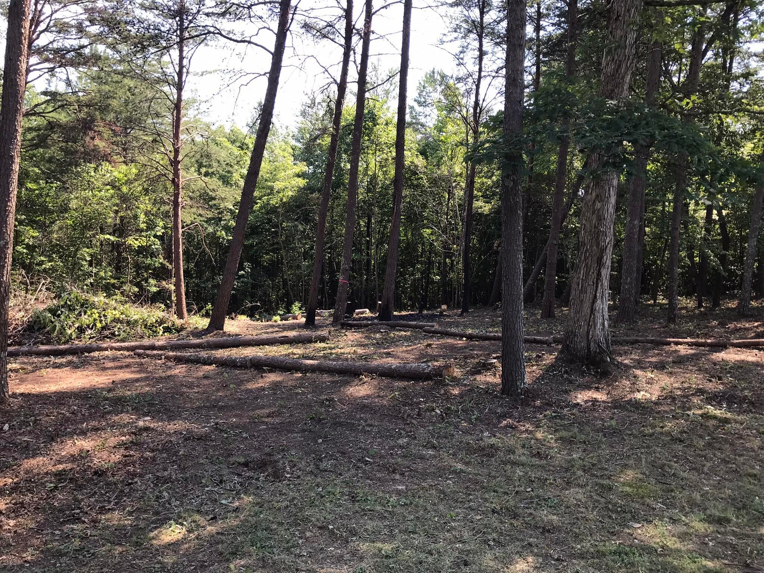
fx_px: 618
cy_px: 286
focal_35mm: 28
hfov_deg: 63.4
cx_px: 382
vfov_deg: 49.7
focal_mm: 3.99
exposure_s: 1/292
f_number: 1.8
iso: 20
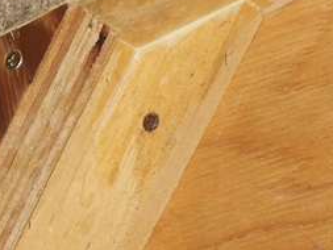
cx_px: 92
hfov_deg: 25.4
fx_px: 731
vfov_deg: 19.2
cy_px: 200
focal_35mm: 76
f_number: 3.8
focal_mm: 7.7
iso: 125
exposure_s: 1/30
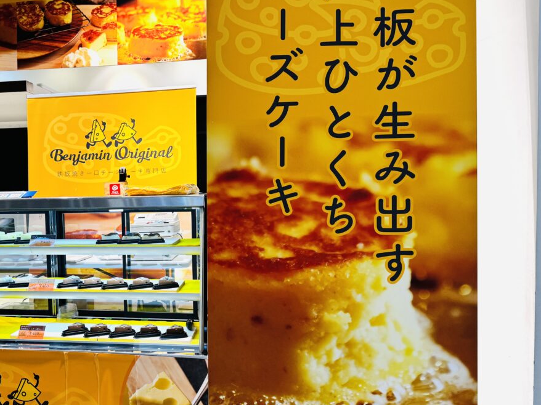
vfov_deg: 40.6
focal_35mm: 35
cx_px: 147
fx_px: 547
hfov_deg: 50.8
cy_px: 223
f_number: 1.78
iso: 64
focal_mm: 6.76
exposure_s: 1/100
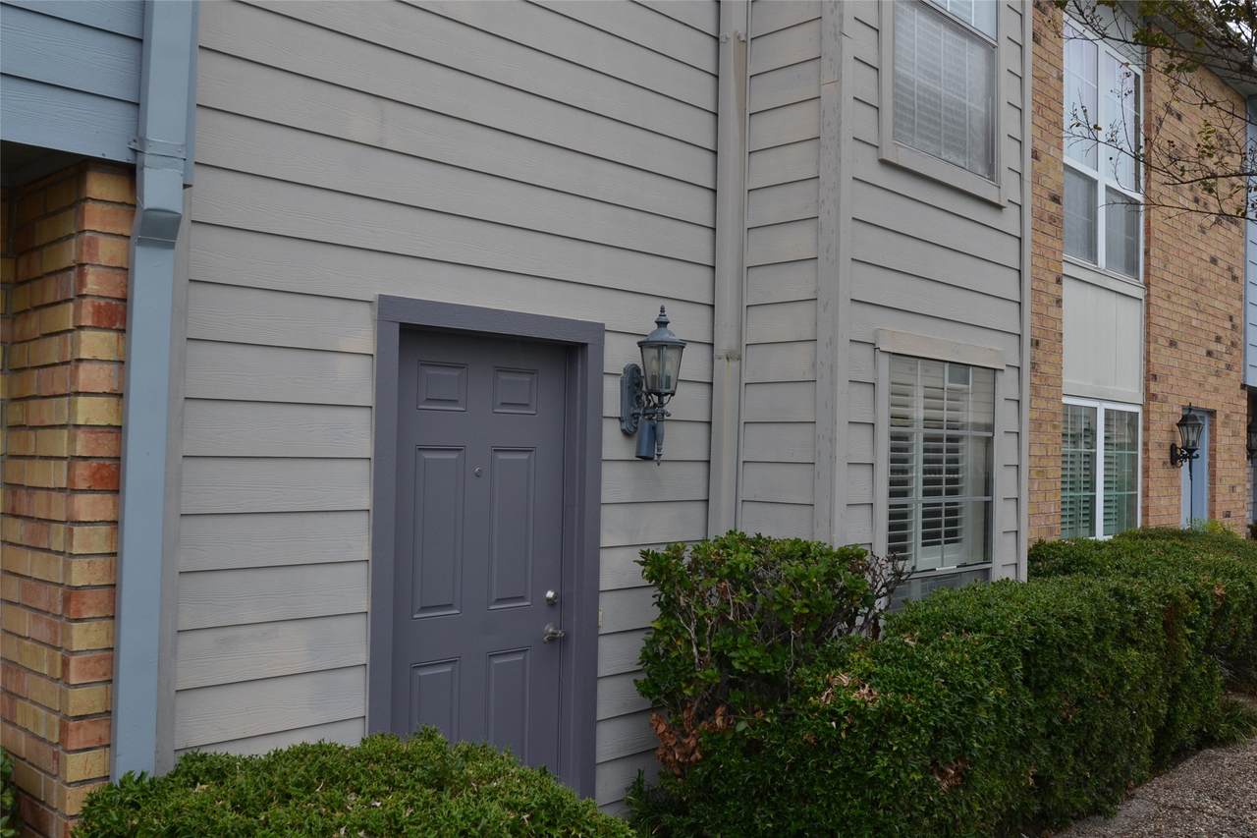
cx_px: 628
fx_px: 1047
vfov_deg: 43.6
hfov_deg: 61.9
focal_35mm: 30
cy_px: 419
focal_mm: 20
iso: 200
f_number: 5.6
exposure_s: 1/125
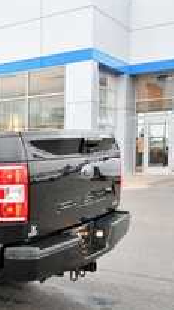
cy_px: 195
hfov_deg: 18.3
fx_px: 451
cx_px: -116
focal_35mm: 55
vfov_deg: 37.6
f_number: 5.3
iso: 2200
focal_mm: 18
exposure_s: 1/125
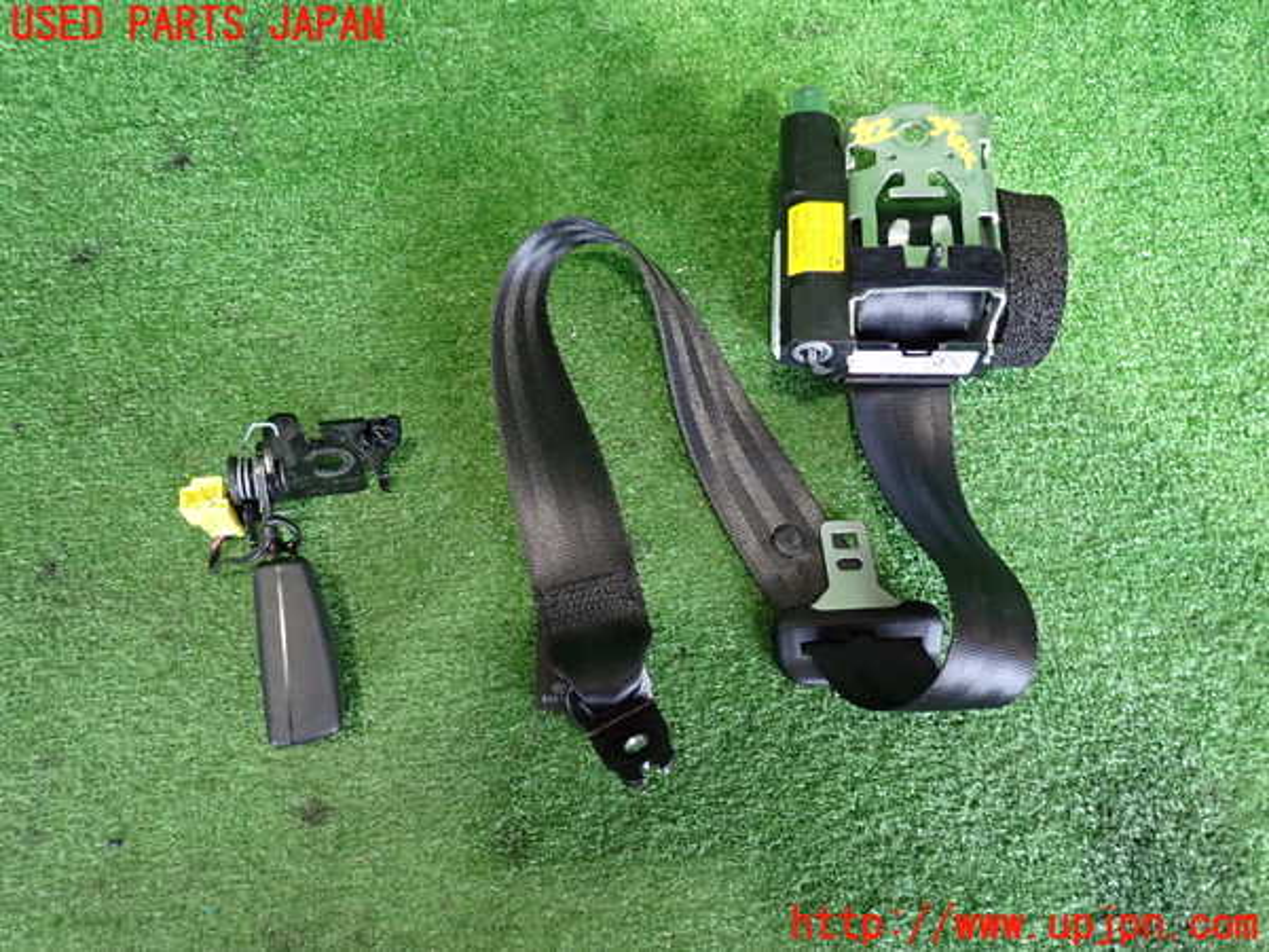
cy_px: 476
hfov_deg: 69.4
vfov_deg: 54.9
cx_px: 634
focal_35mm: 25
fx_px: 916
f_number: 2
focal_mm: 4.5
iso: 800
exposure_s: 1/40
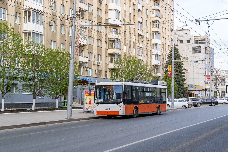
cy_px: 76
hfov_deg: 37.9
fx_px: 332
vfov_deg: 25.8
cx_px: 114
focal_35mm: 52
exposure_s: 1/160
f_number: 6.3
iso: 400
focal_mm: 35
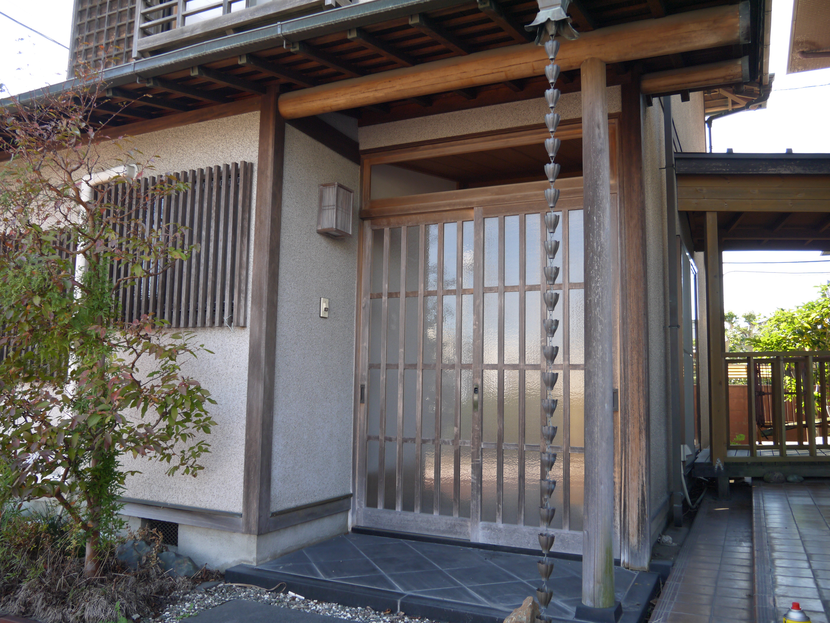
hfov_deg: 63.4
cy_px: 312
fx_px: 671
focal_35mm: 28
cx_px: 415
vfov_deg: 49.7
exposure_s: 1/200
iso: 160
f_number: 3.5
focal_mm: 14
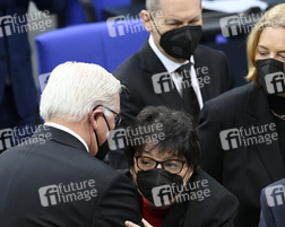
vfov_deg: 2.4
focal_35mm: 639
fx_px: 5384
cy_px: 165
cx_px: 151
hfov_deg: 3.0
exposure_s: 1/200
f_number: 5.6
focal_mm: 380
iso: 8000
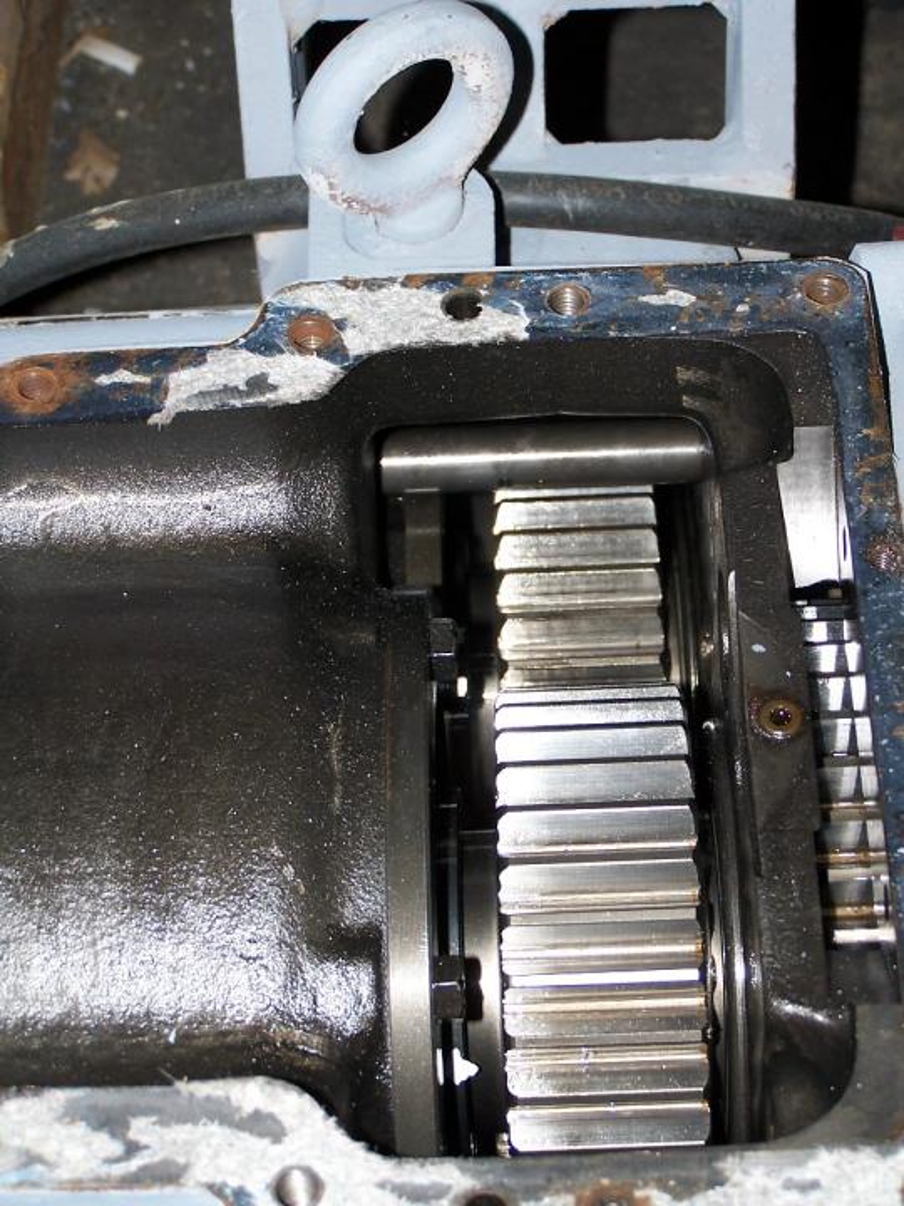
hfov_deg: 15.7
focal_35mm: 94
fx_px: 3273
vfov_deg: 20.9
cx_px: 452
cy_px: 603
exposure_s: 1/90
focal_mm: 15.6
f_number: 3.2
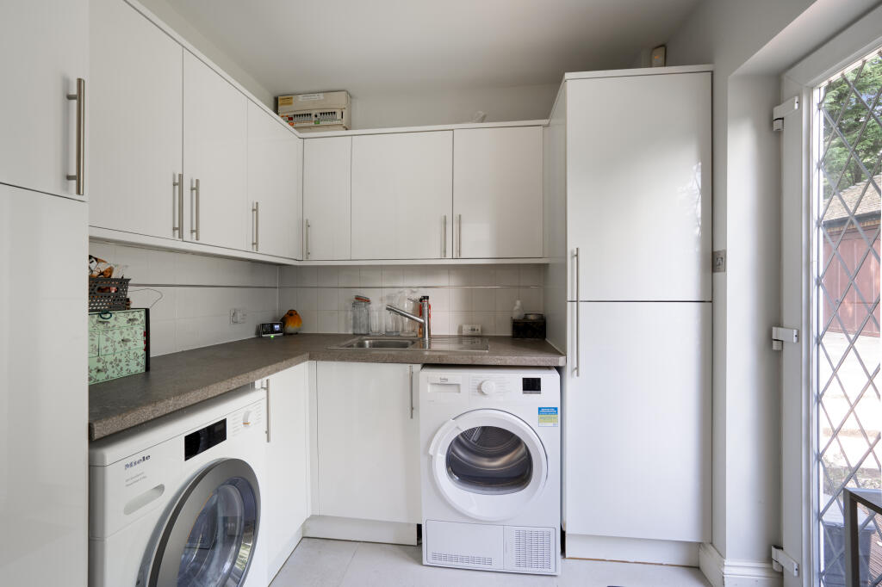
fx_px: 392
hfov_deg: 96.8
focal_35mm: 16
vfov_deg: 73.7
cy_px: 294
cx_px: 441
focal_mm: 16
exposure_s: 1
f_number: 10
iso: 100
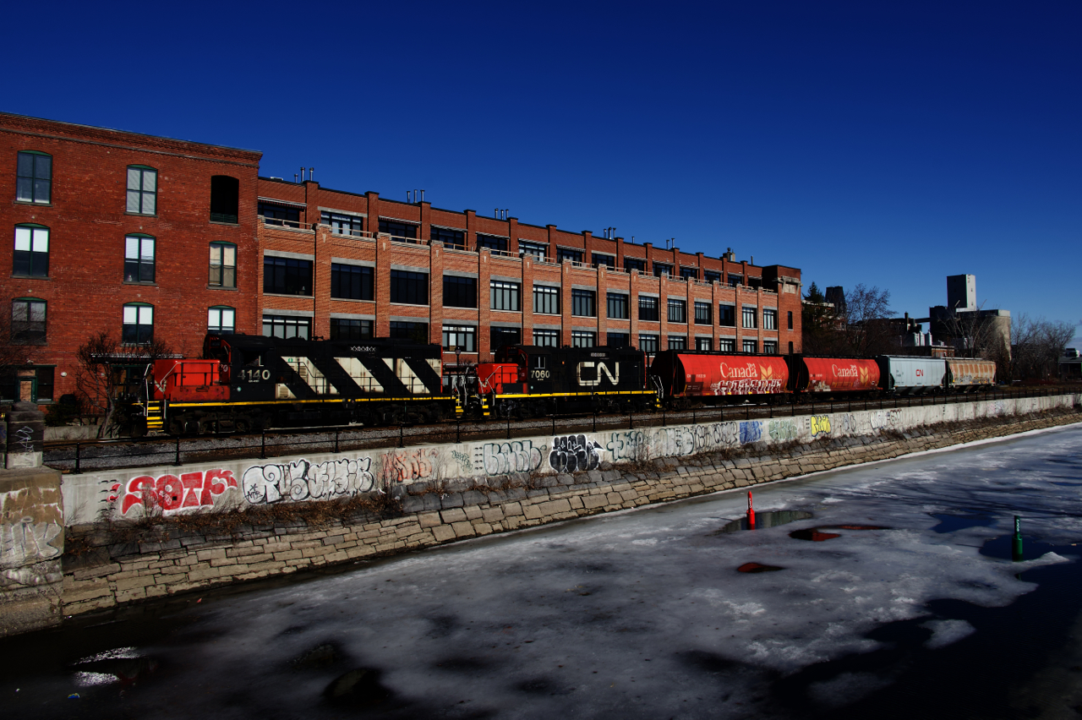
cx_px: 541
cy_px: 360
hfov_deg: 71.5
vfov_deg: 51.2
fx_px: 751
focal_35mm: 25
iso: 200
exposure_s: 1/640
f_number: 8
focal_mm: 25
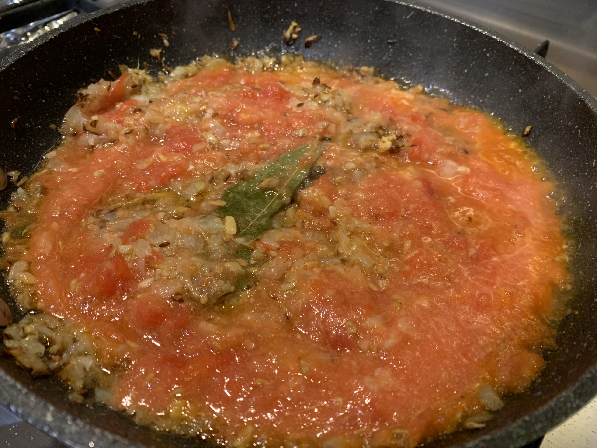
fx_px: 448
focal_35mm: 26
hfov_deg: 67.3
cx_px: 298
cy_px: 224
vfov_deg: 53.1
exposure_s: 1/50
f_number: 1.8
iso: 320
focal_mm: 4.25
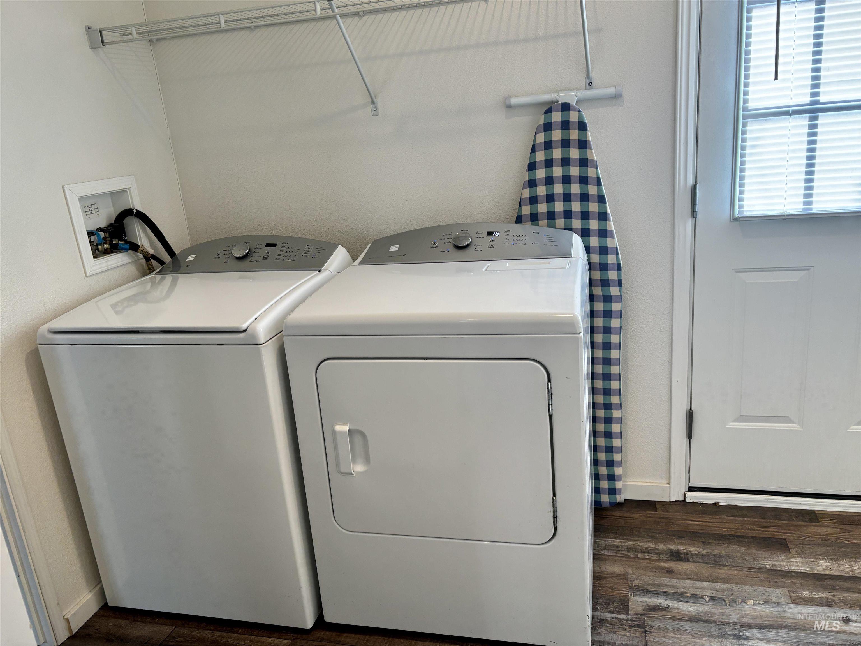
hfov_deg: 67.3
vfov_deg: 53.1
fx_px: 647
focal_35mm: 26
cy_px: 323
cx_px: 430
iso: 80
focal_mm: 5.96
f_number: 1.6
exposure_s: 1/120
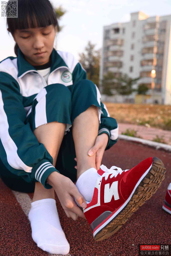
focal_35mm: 35
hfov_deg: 37.9
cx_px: 86
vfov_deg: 54.4
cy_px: 128
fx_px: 249
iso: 100
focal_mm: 35
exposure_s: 1/80
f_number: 5.6
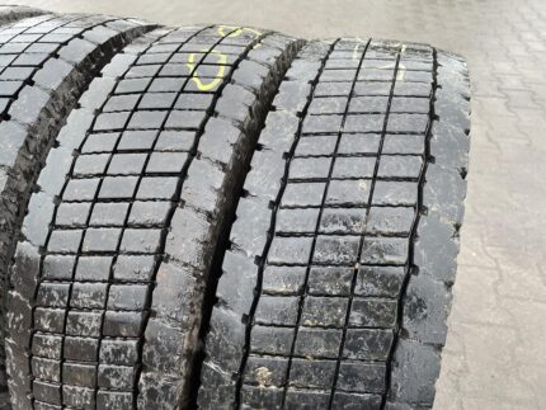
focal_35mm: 26
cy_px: 205
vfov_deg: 53.1
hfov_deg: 67.3
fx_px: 410
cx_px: 273
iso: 80
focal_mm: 4.2
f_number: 1.6
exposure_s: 1/121
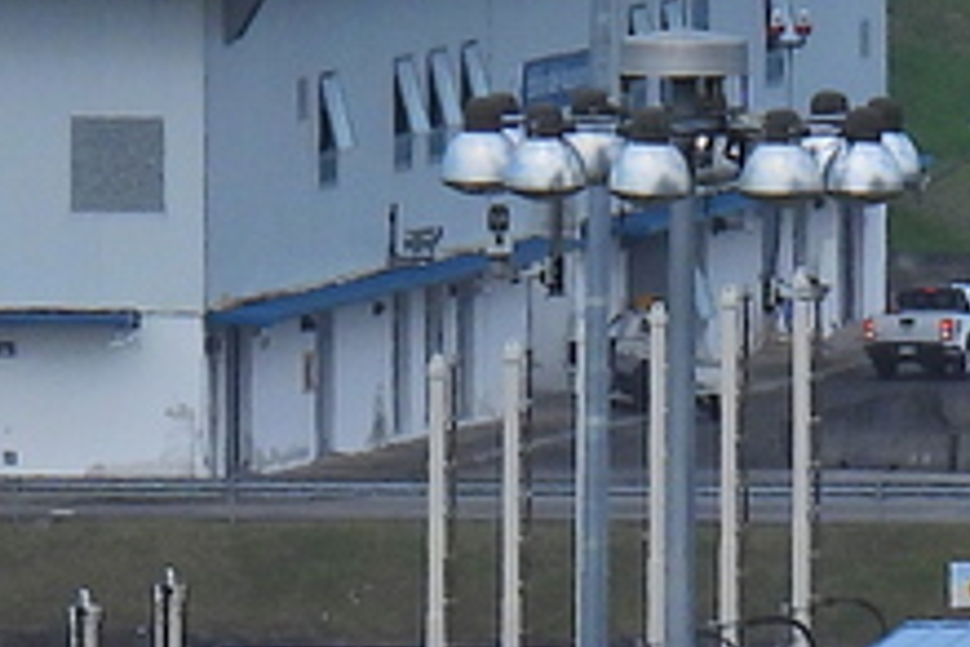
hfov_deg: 0.8
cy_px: 1848
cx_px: 40
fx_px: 73849
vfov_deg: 0.5
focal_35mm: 2741
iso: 100
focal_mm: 80.3
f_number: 5
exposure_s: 1/1250
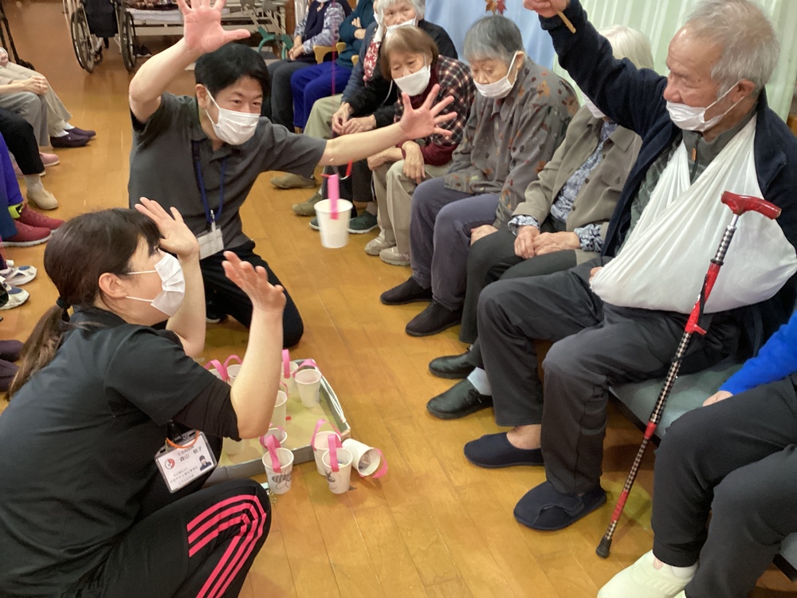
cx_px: 398
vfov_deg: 45.4
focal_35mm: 31
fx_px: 714
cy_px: 299
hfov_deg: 58.4
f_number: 2.4
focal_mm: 3.3
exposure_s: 1/40
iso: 250
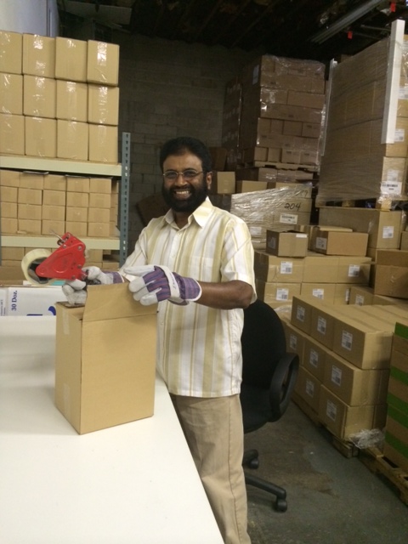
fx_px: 471
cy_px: 272
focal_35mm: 30
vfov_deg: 60.0
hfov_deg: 46.8
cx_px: 204
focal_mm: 4.12
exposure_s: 1/30
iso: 320
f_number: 2.2
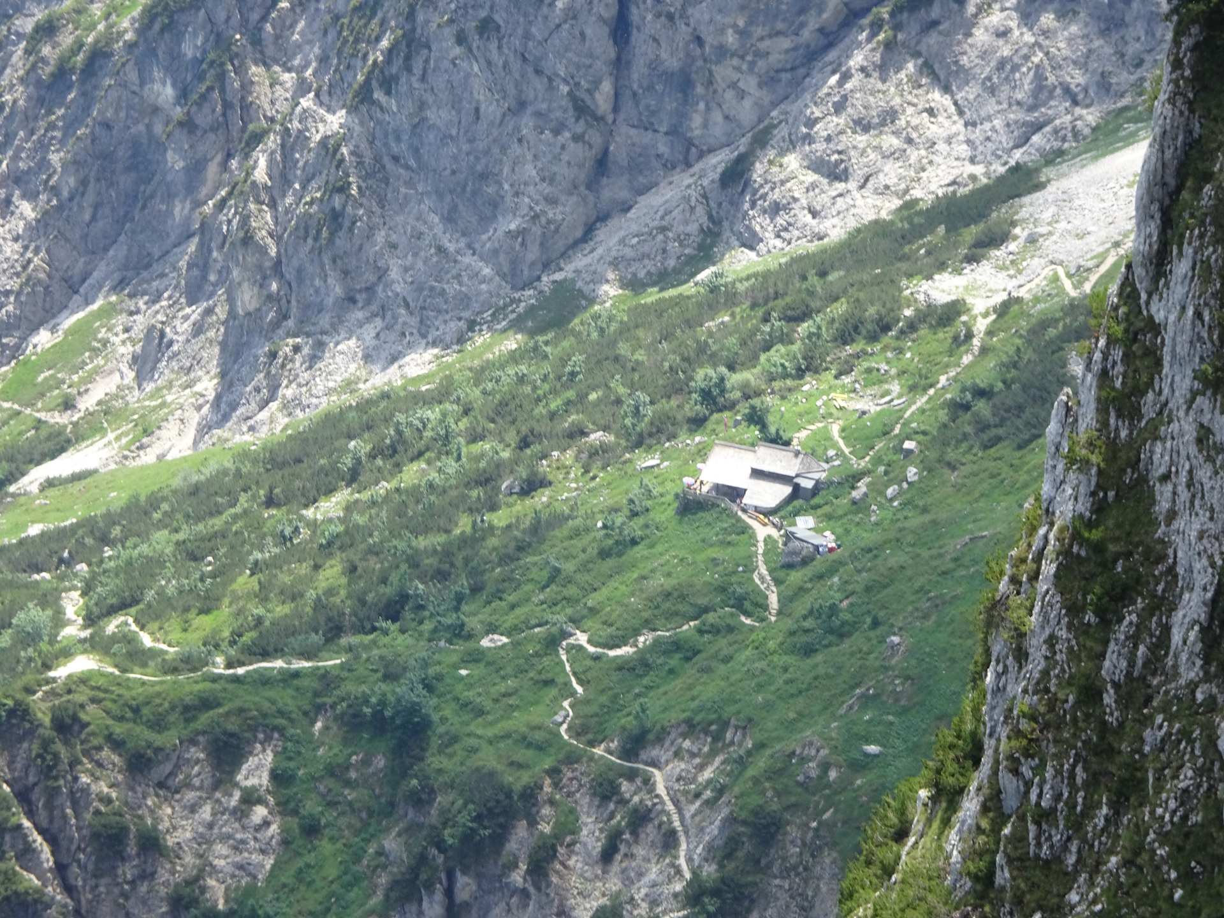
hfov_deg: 12.1
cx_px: 612
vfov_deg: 9.1
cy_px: 459
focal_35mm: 163
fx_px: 5764
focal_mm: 27.93
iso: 160
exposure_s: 1/200
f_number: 5.6
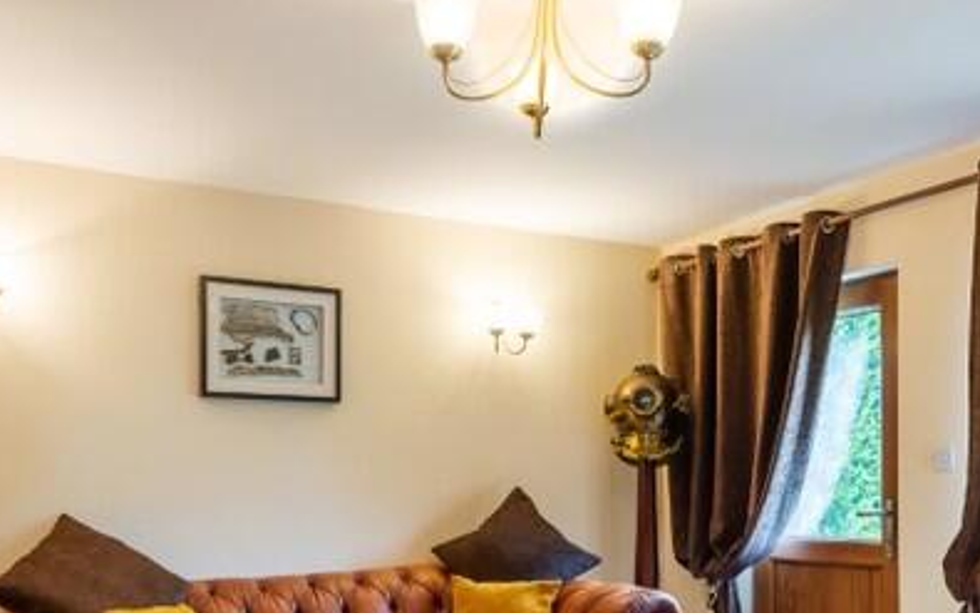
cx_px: 491
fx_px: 988
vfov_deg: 33.3
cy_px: 508
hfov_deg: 52.7
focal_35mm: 37
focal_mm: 14
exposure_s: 1/10
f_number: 6.3
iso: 200
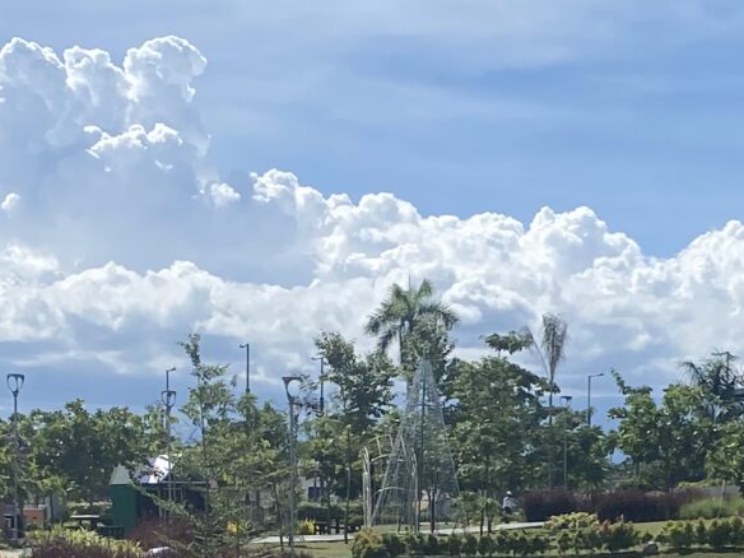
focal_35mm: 114
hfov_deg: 17.1
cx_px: 604
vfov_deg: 12.5
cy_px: 791
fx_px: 2450
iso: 32
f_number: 1.8
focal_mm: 4.25
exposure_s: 1/4808
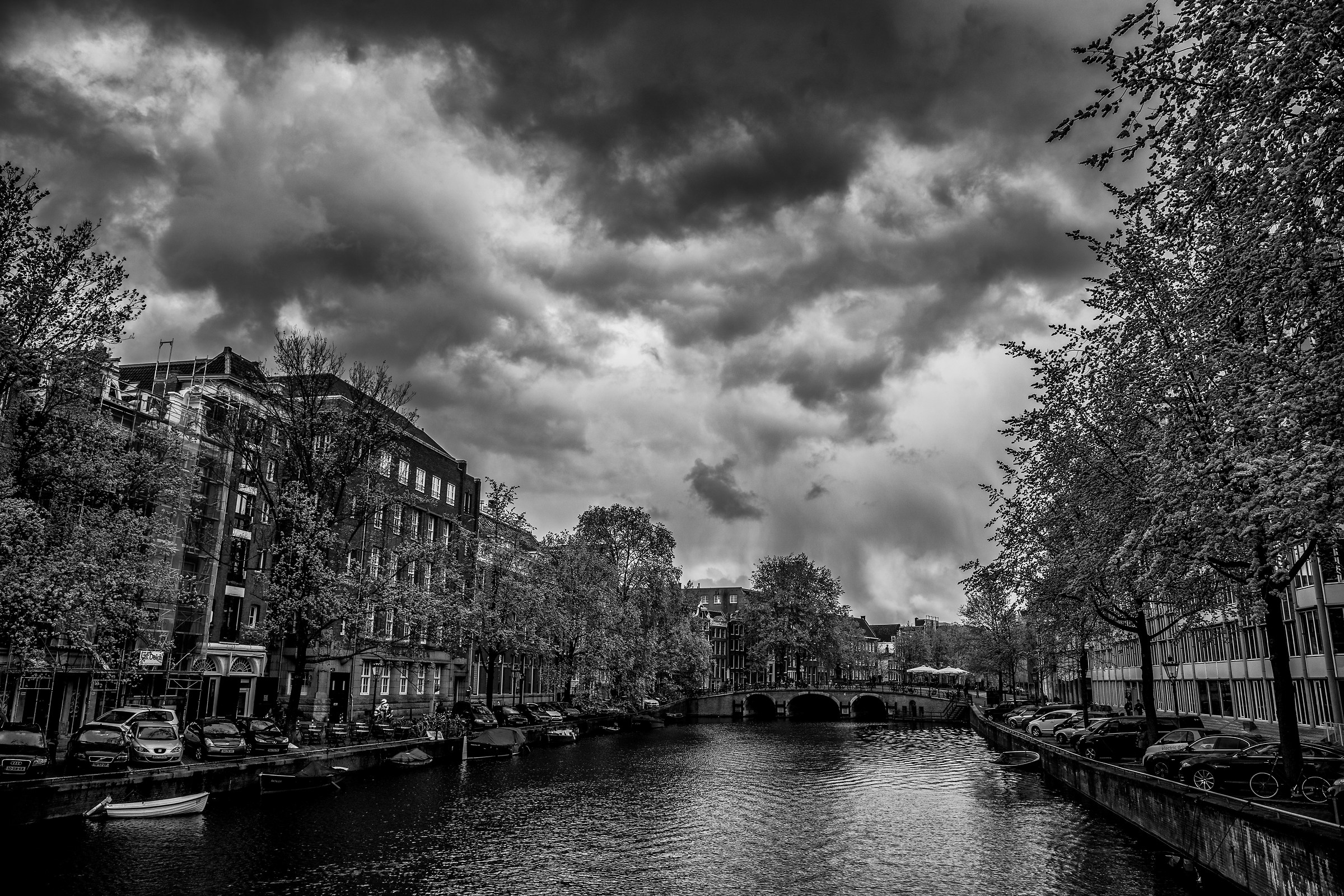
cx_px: 672
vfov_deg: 53.2
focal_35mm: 24
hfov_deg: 73.7
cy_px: 448
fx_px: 896
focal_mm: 24
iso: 125
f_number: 10
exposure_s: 1/200
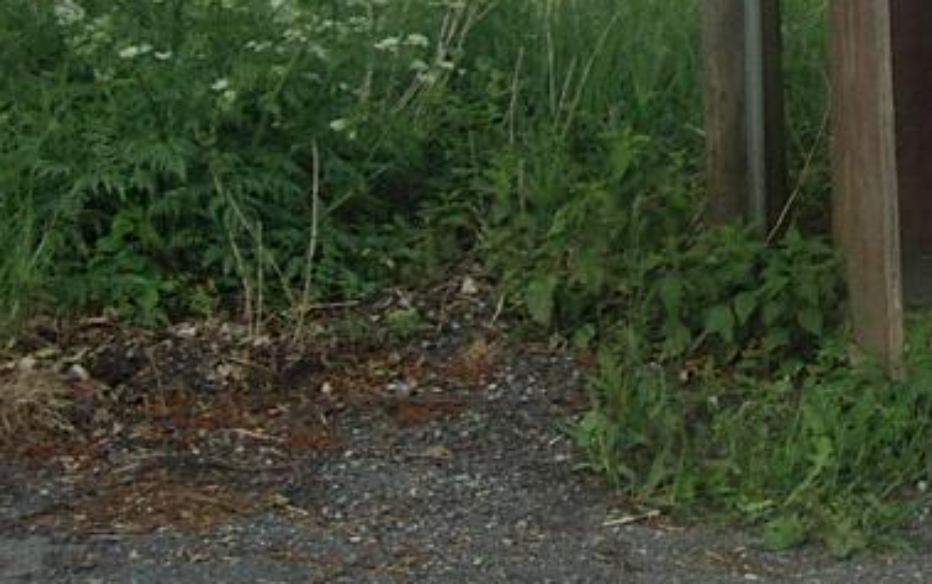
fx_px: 2771
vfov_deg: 11.5
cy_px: -303
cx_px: 962
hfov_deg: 18.5
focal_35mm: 109
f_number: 4.8
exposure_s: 1/100
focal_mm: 5.8
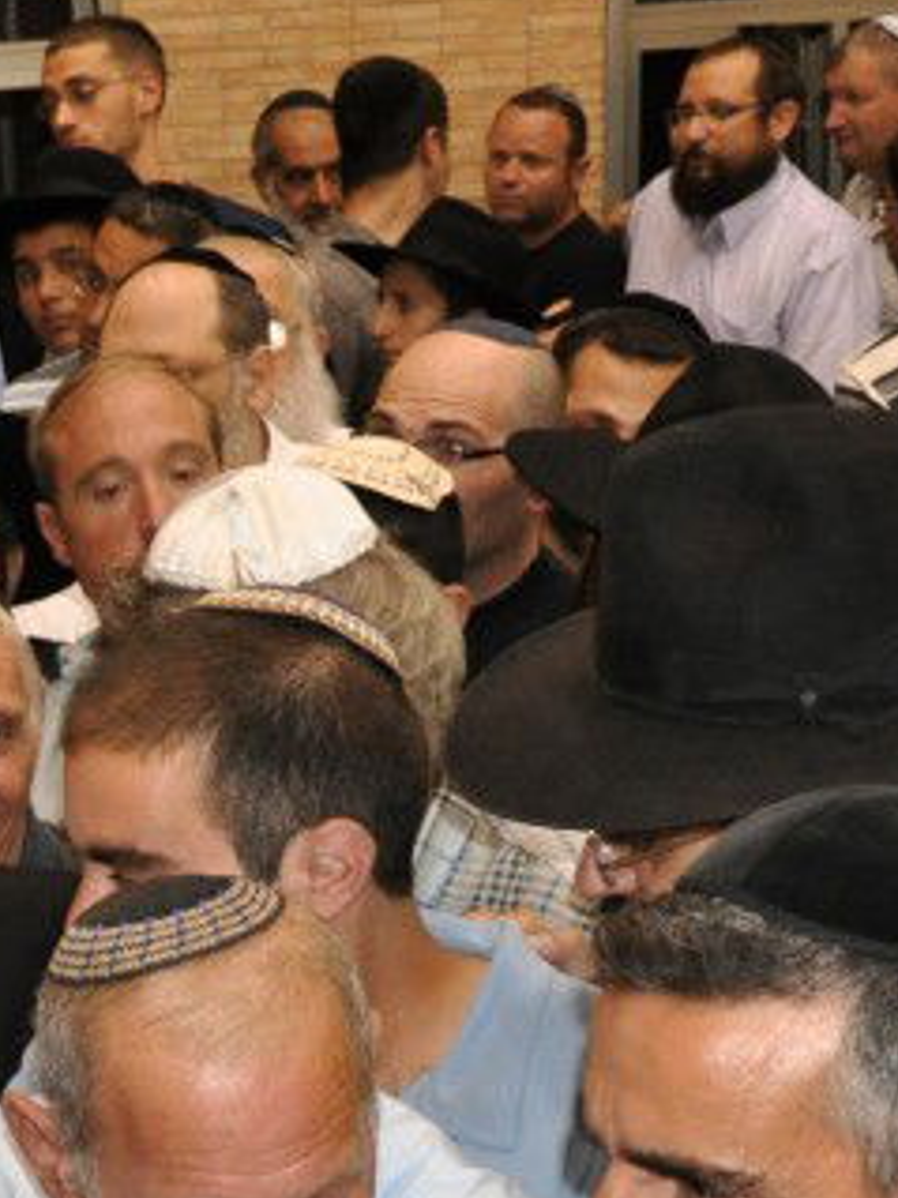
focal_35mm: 94
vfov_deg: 20.6
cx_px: -612
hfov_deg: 14.2
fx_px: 3254
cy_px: 995
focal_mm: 18
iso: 800
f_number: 3.5
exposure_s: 1/60
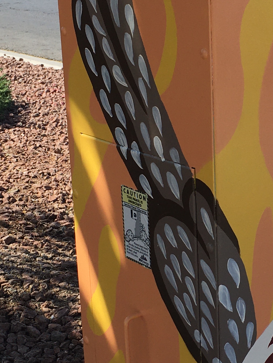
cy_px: 213
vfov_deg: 22.5
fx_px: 915
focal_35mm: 87
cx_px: 226
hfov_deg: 16.8
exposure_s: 1/1083
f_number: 2.2
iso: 25
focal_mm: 4.15
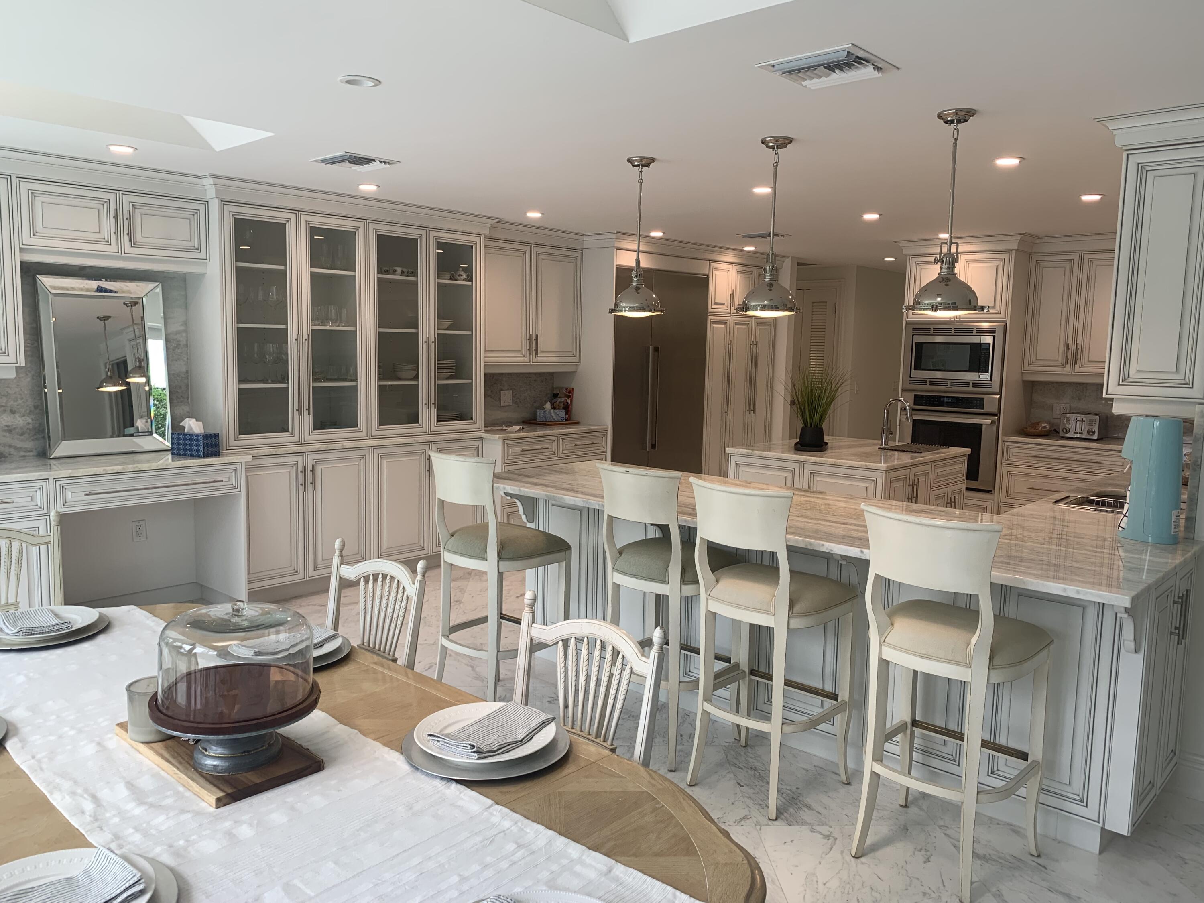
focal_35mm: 26
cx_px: 602
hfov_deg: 67.3
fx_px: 904
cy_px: 452
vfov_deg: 53.1
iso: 32
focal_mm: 4.25
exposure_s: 1/120
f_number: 1.8
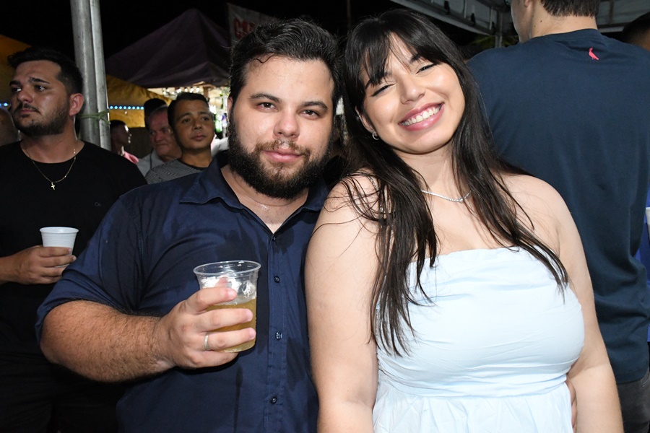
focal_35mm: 36
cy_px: 216
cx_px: 325
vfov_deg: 36.9
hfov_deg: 53.1
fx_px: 650
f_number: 6.3
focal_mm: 24
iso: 8000
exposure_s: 1/250
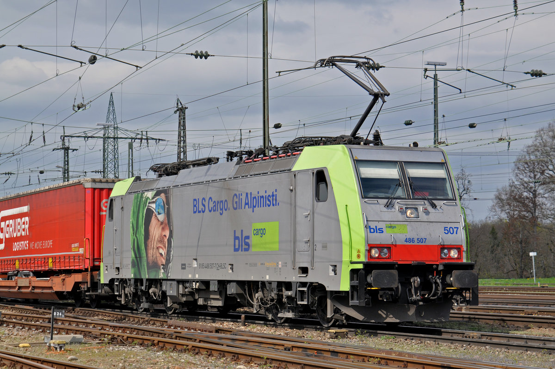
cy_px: 184
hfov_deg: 19.5
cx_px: 278
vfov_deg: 13.0
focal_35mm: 105
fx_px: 1617
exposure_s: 1/1000
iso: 200
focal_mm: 70
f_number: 5.6
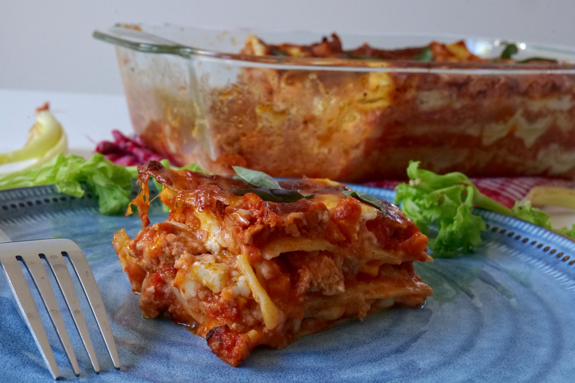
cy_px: 192
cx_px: 288
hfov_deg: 33.4
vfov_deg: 22.6
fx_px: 958
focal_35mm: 60
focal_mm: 60
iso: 6400
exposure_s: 1/60
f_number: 20
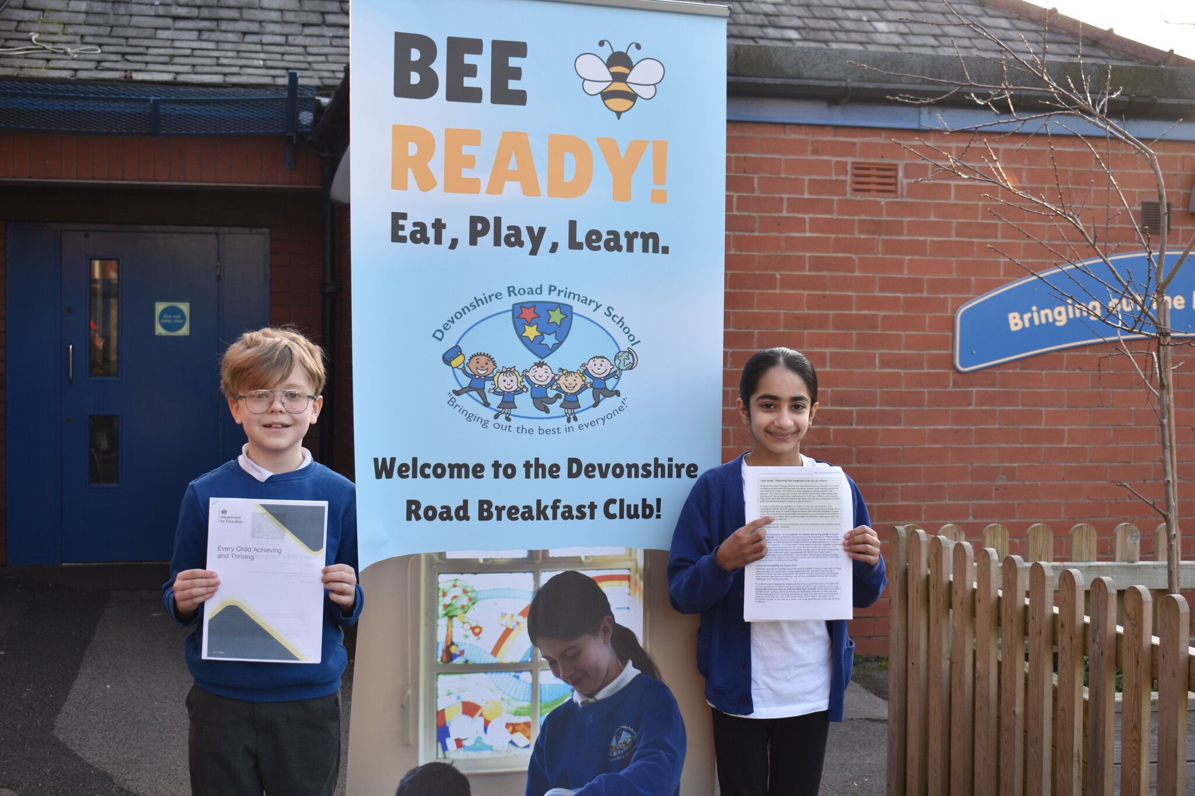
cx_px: 598
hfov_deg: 38.9
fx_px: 1693
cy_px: 398
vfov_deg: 26.5
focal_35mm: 51
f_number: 5.6
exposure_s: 1/60
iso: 100
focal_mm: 34
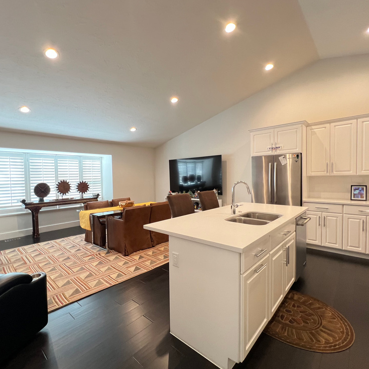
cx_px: 168
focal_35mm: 16
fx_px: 193
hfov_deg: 87.2
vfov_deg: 87.4
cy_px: 183
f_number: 1.8
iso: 200
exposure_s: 1/60
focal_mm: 1.57
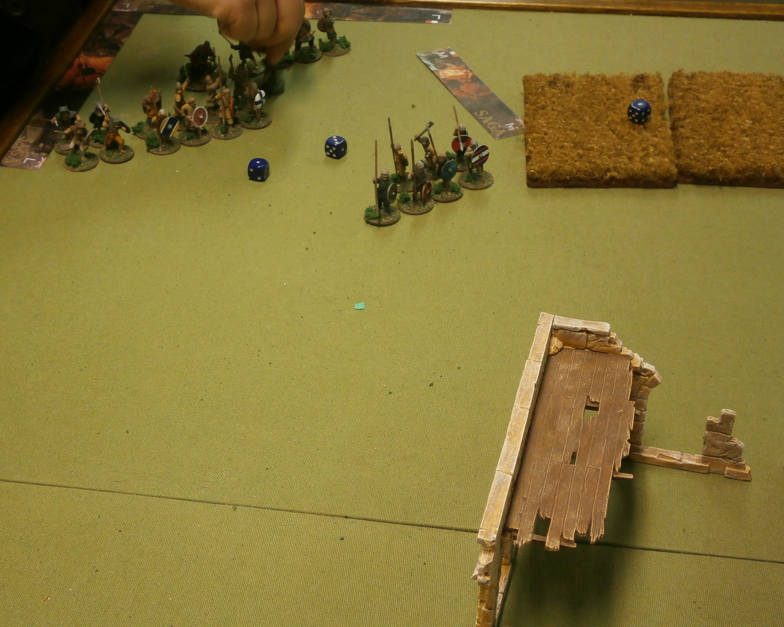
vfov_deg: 27.6
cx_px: 338
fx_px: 1276
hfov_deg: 34.1
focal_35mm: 55
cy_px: 298
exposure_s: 1/40
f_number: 3.4
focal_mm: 8.3
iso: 160
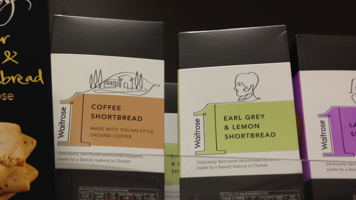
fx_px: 519
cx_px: 154
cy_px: 140
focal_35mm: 55
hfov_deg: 37.8
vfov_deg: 21.7
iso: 50
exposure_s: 1/24
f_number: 2.4
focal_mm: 4.12
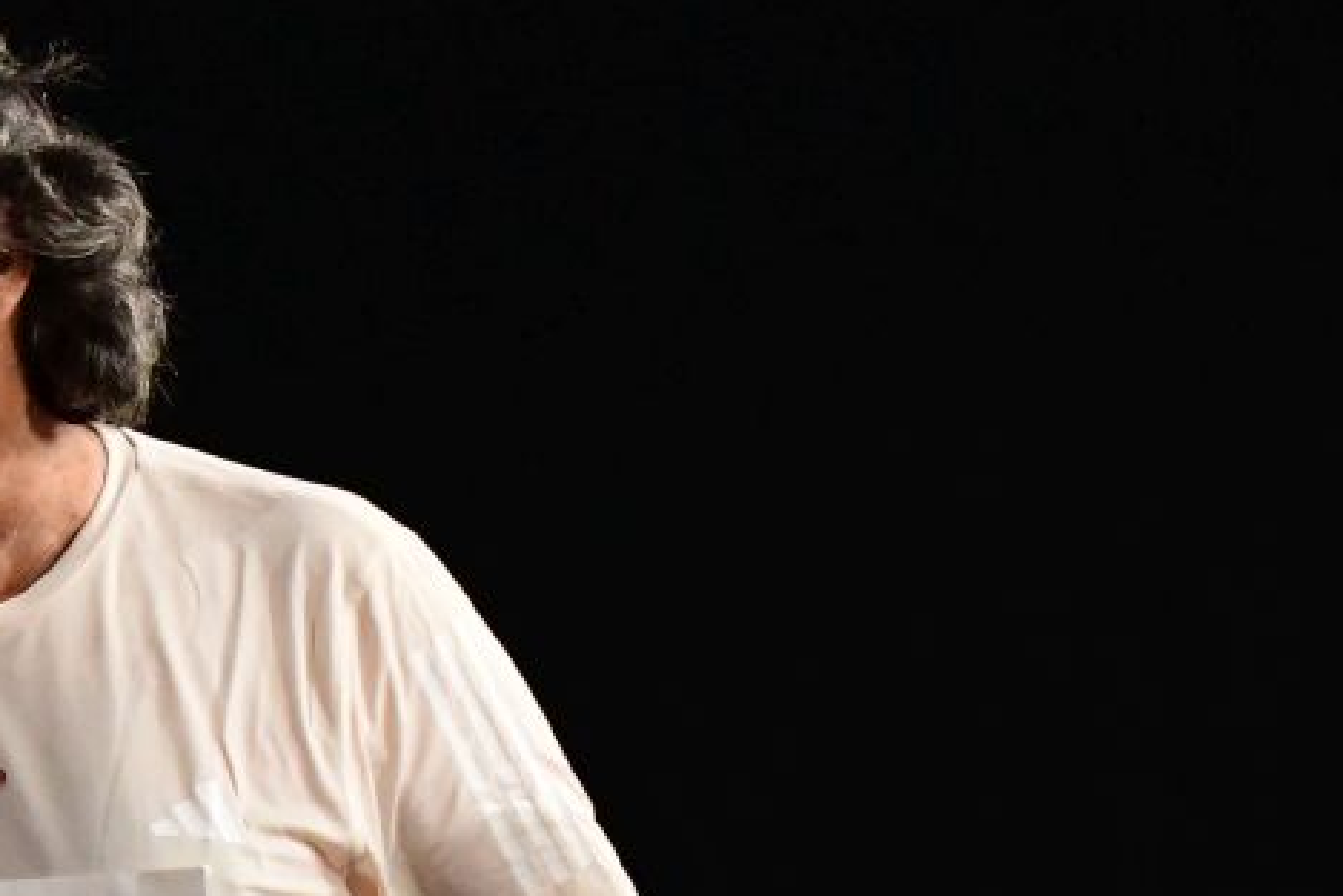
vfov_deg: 7.6
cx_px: 109
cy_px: 956
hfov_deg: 11.4
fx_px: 6679
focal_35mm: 179
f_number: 4.5
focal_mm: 70
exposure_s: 1/500
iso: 5000
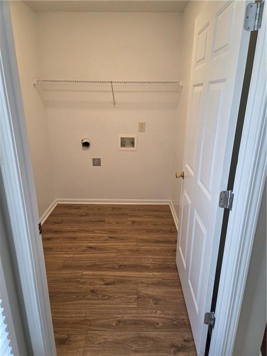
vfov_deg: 73.9
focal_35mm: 23
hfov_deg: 58.9
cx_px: 134
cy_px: 178
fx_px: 237
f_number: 1.8
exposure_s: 1/120
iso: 160
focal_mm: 5.4
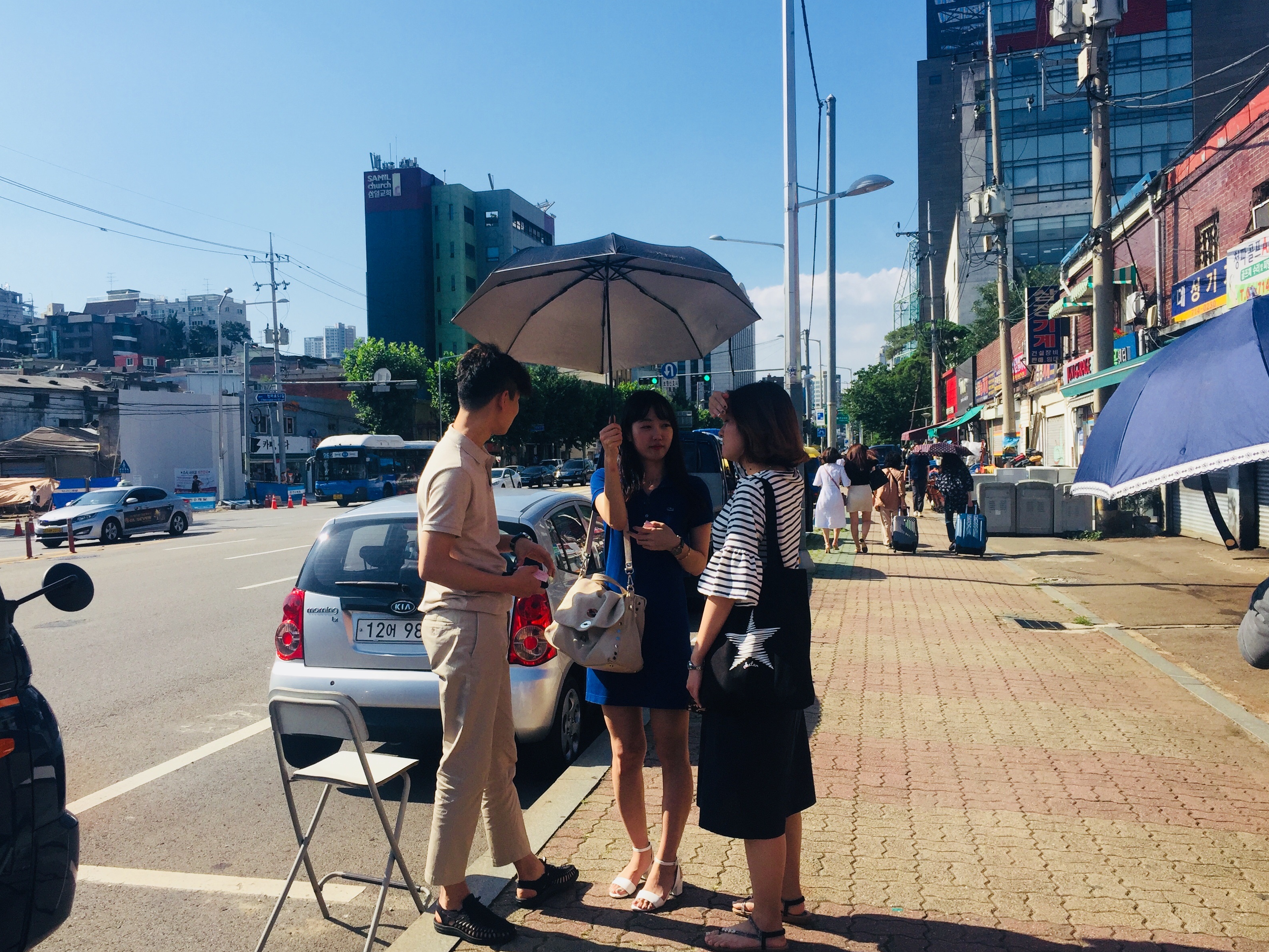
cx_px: 629
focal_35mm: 30
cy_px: 487
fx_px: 1100
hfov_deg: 60.0
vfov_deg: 46.8
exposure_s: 1/2083
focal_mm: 4.15
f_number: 2.2
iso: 32
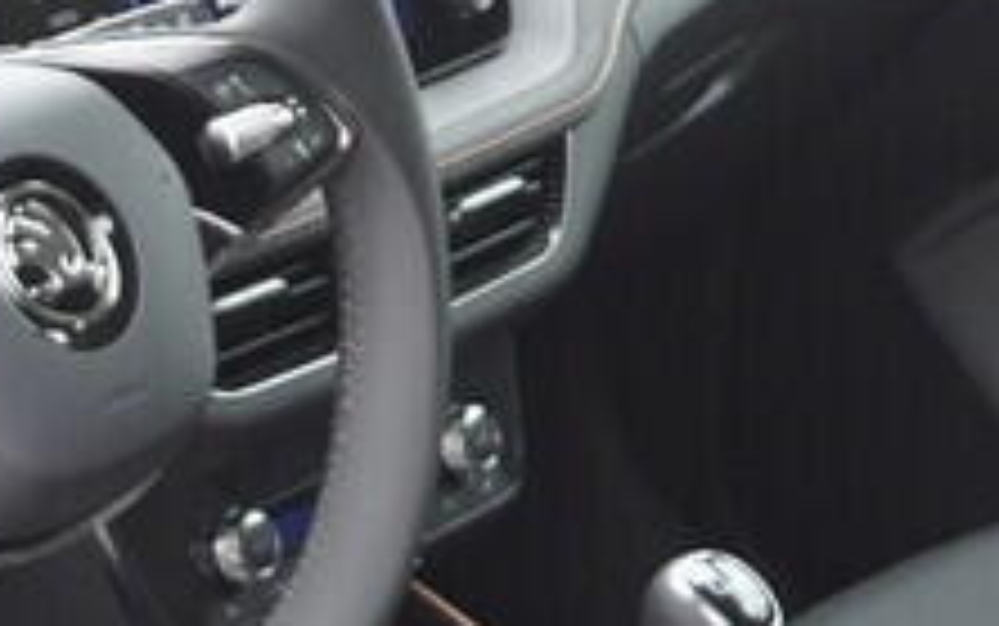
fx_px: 4604
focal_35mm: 169
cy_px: 619
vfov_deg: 7.7
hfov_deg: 12.2
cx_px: 4
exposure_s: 1/40
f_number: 2.8
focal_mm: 24
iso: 320
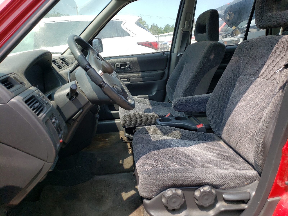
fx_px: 216
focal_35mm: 26
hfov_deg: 67.3
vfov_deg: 53.1
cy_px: 108
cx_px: 144
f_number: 1.5
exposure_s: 1/1250
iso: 50
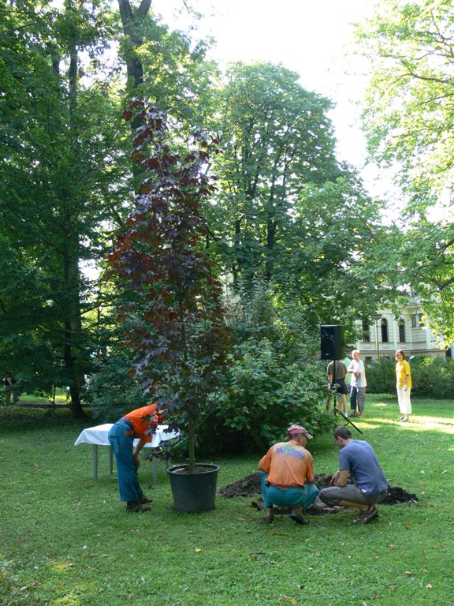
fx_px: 647
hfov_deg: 38.7
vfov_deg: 50.1
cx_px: 227
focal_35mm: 37
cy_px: 303
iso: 80
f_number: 3.2
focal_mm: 7.7
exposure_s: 1/50
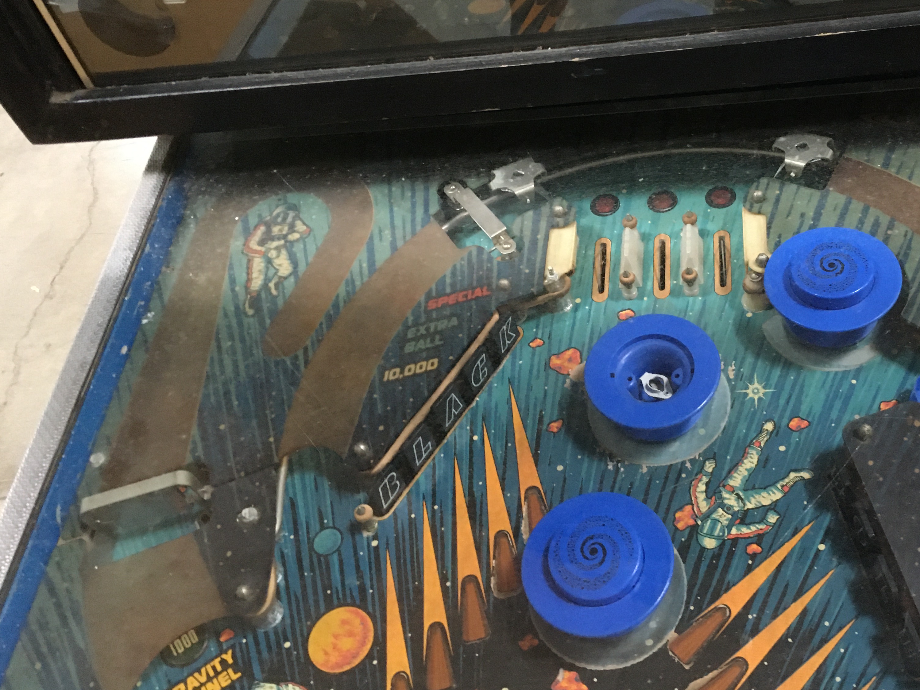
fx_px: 1037
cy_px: 331
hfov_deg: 47.1
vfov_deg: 36.8
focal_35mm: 39
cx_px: 613
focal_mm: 4.15
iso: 250
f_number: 2.2
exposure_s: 1/15
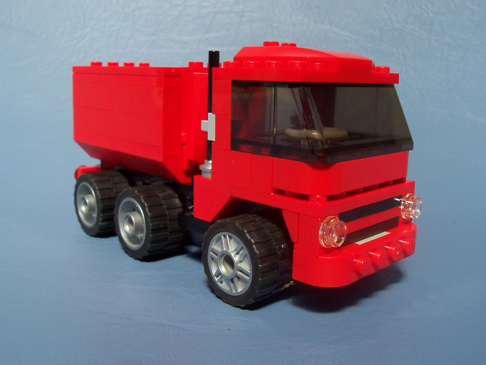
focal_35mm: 37
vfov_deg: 38.7
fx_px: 519
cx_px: 243
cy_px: 182
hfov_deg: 50.1
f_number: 5.6
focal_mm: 5.6
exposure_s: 1/180
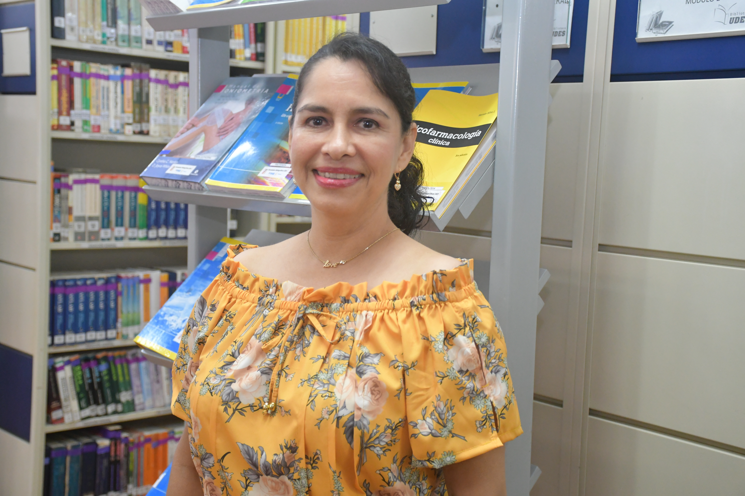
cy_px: 248
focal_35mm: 52
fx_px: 1076
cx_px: 372
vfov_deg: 26.0
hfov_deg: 38.2
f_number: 4.2
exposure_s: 1/125
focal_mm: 35
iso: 2500
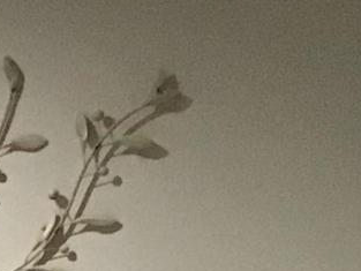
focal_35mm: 203
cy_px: 692
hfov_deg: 8.9
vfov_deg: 6.9
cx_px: -459
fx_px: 2118
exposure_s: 1/15
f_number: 2.4
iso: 250
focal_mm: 3.3
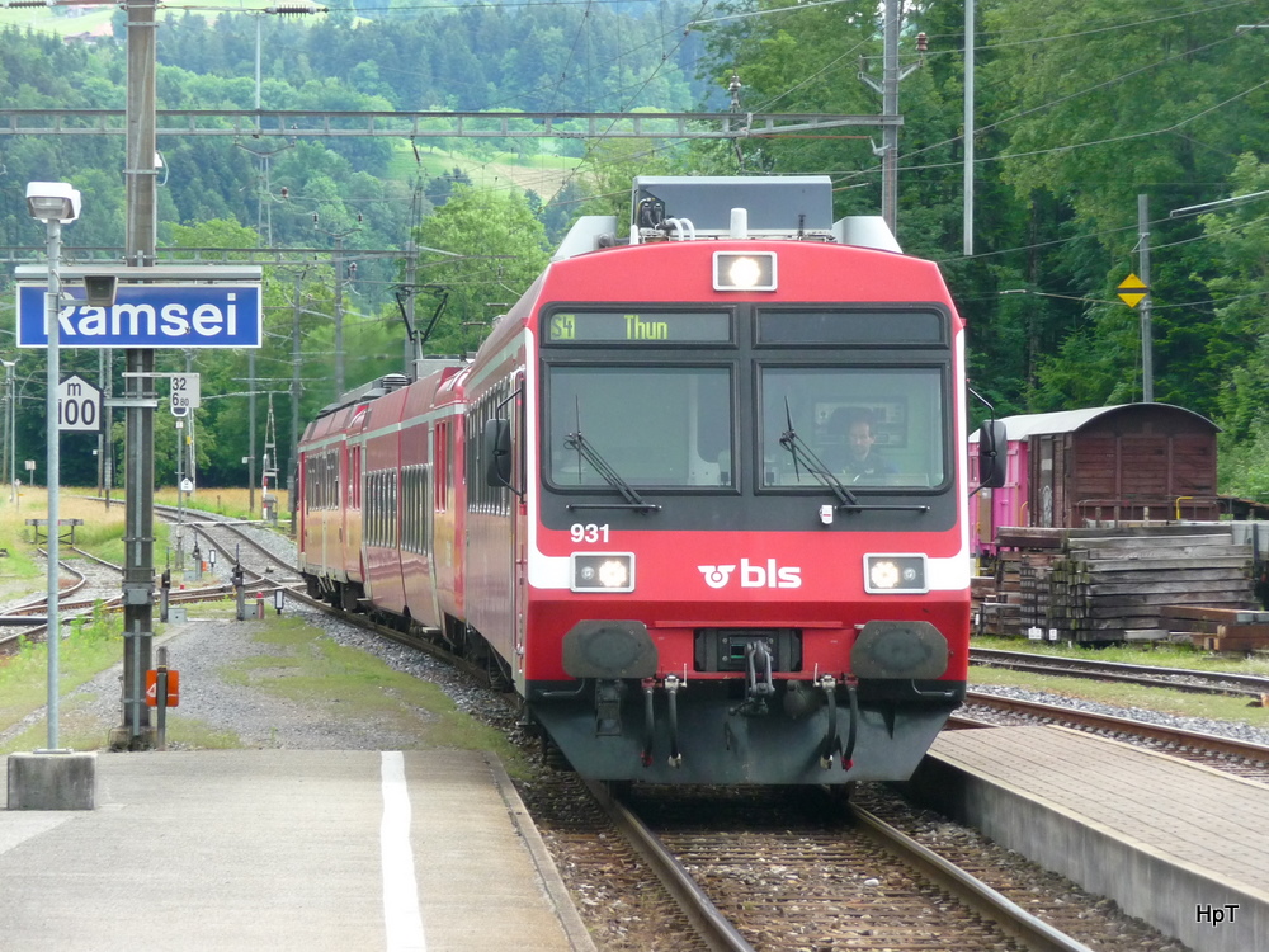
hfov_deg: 10.5
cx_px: 634
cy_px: 476
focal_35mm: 189
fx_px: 6929
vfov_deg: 7.9
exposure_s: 1/80
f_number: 4.8
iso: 250
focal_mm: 32.3
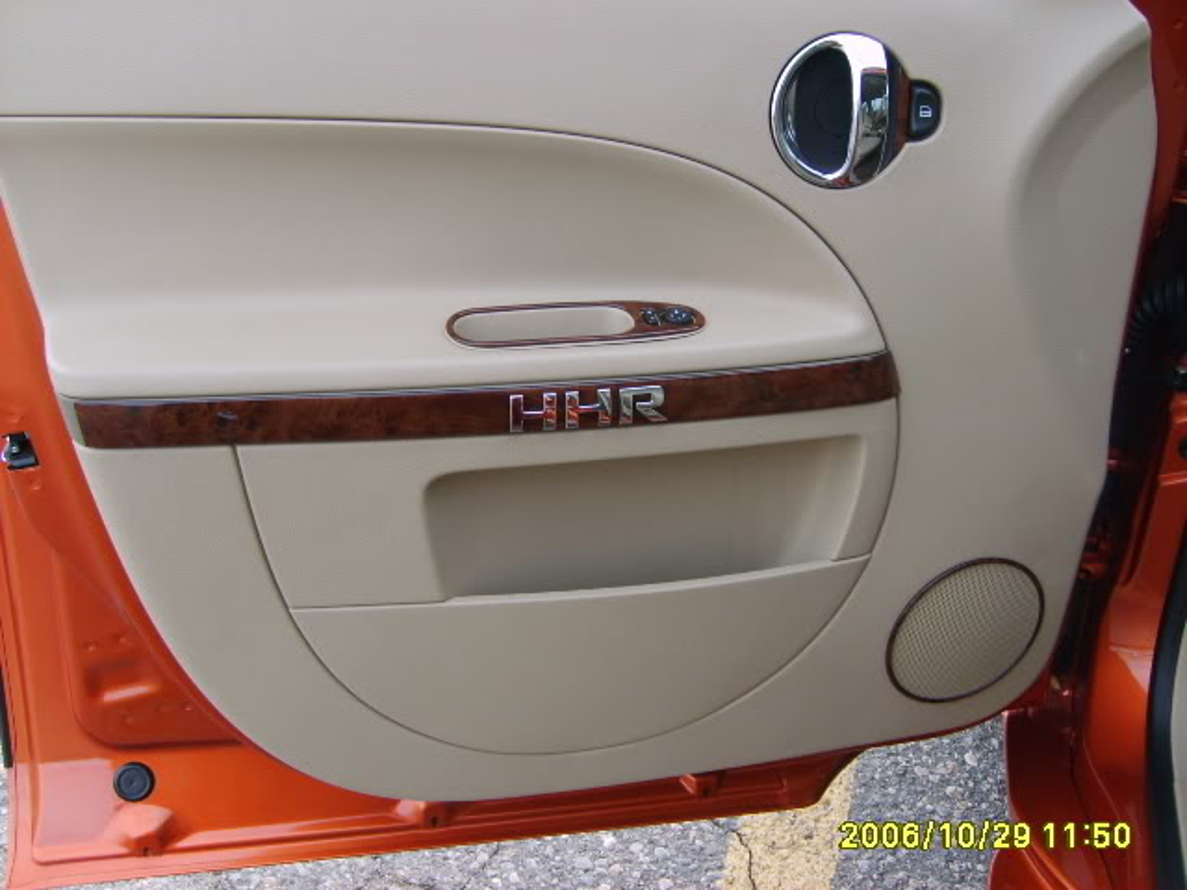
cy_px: 445
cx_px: 594
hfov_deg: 52.6
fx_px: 1200
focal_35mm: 35
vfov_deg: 40.7
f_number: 2.8
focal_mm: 5.8
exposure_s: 1/180
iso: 50
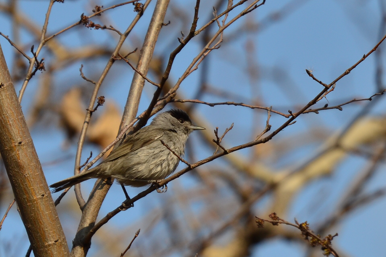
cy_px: 128
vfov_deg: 2.3
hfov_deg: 3.4
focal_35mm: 600
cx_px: 193
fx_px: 6433
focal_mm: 400
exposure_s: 1/640
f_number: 7.1
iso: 200
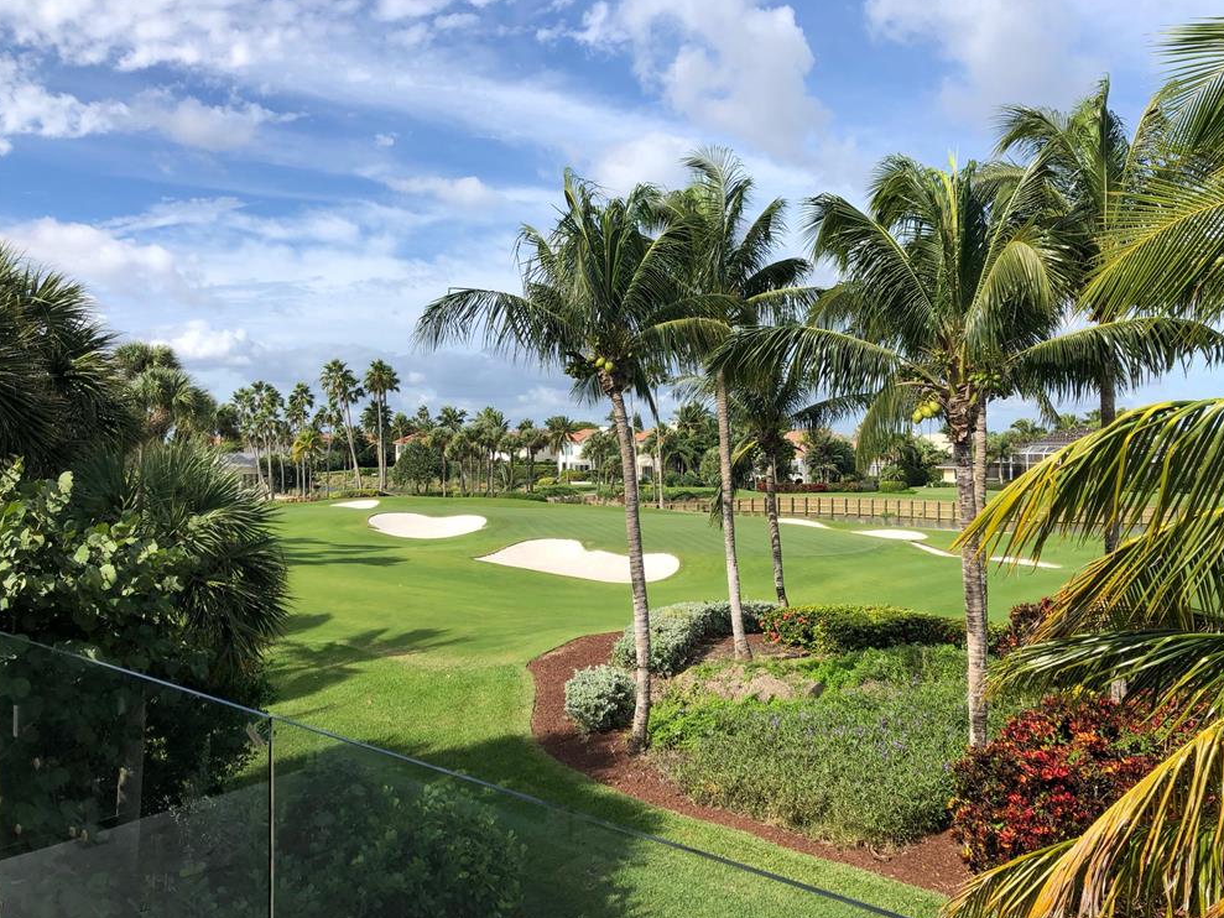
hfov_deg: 61.6
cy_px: 448
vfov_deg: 48.2
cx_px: 625
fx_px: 1026
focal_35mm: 29
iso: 20
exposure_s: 1/2183
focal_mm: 4
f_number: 1.8
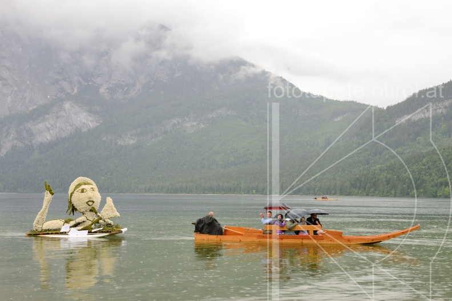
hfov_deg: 41.1
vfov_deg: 28.1
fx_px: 603
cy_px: 150
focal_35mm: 48
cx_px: 226
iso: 1000
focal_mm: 48
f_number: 18
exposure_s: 1/100
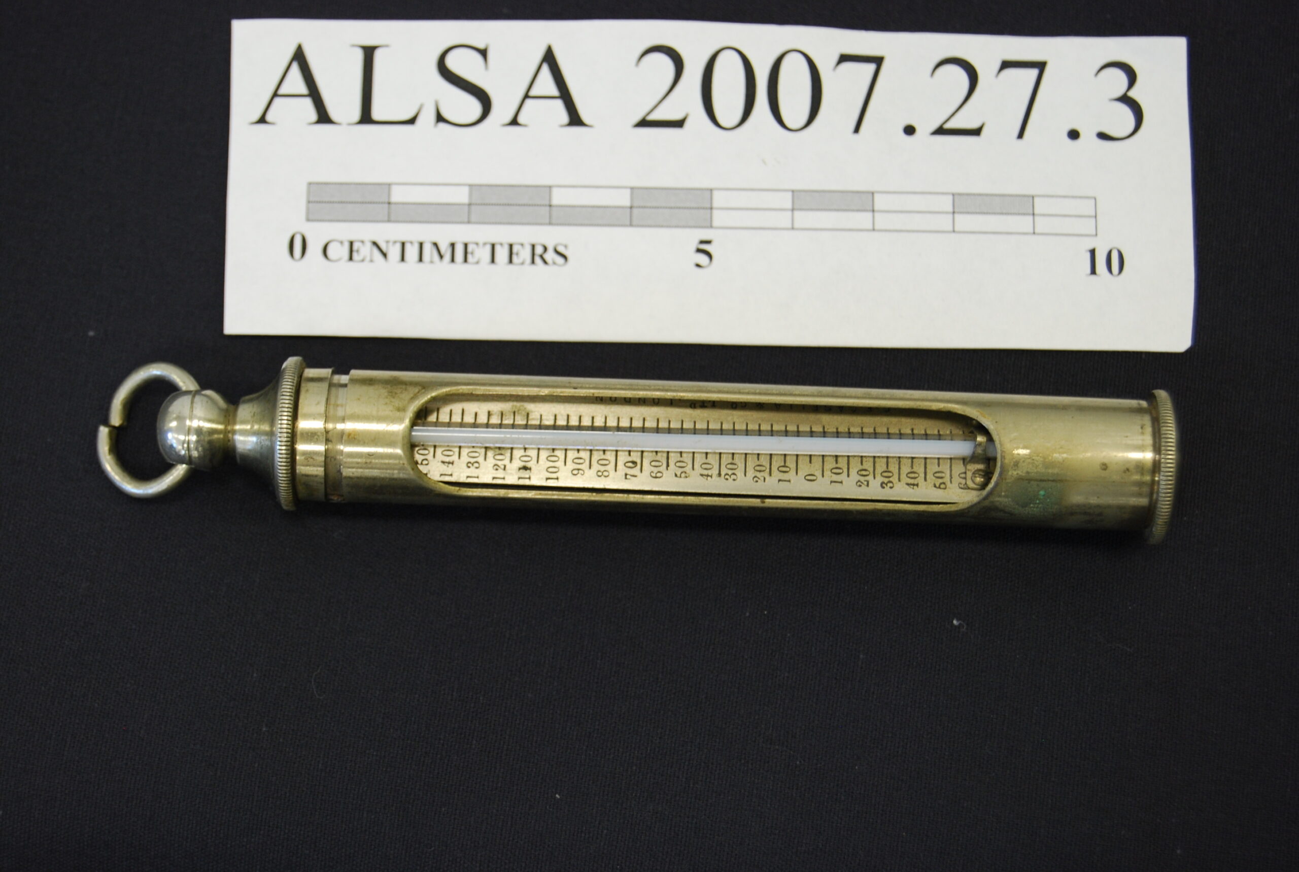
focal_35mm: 82
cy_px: 436
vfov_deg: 16.6
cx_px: 650
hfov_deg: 24.6
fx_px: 2983
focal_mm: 55
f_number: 5.6
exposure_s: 1/15
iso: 400
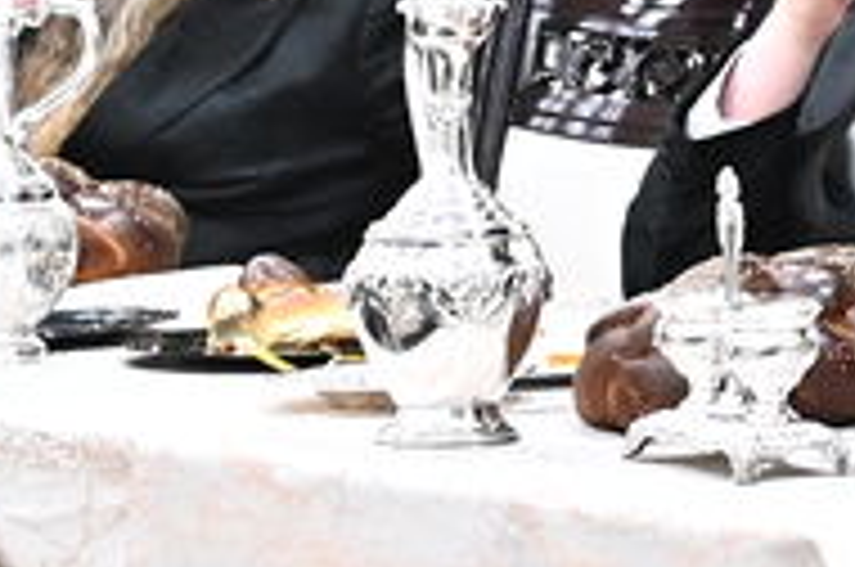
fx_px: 7706
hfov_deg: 6.1
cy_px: -389
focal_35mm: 325
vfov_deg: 4.2
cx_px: 2146
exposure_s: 1/200
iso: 2500
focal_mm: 44
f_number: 4
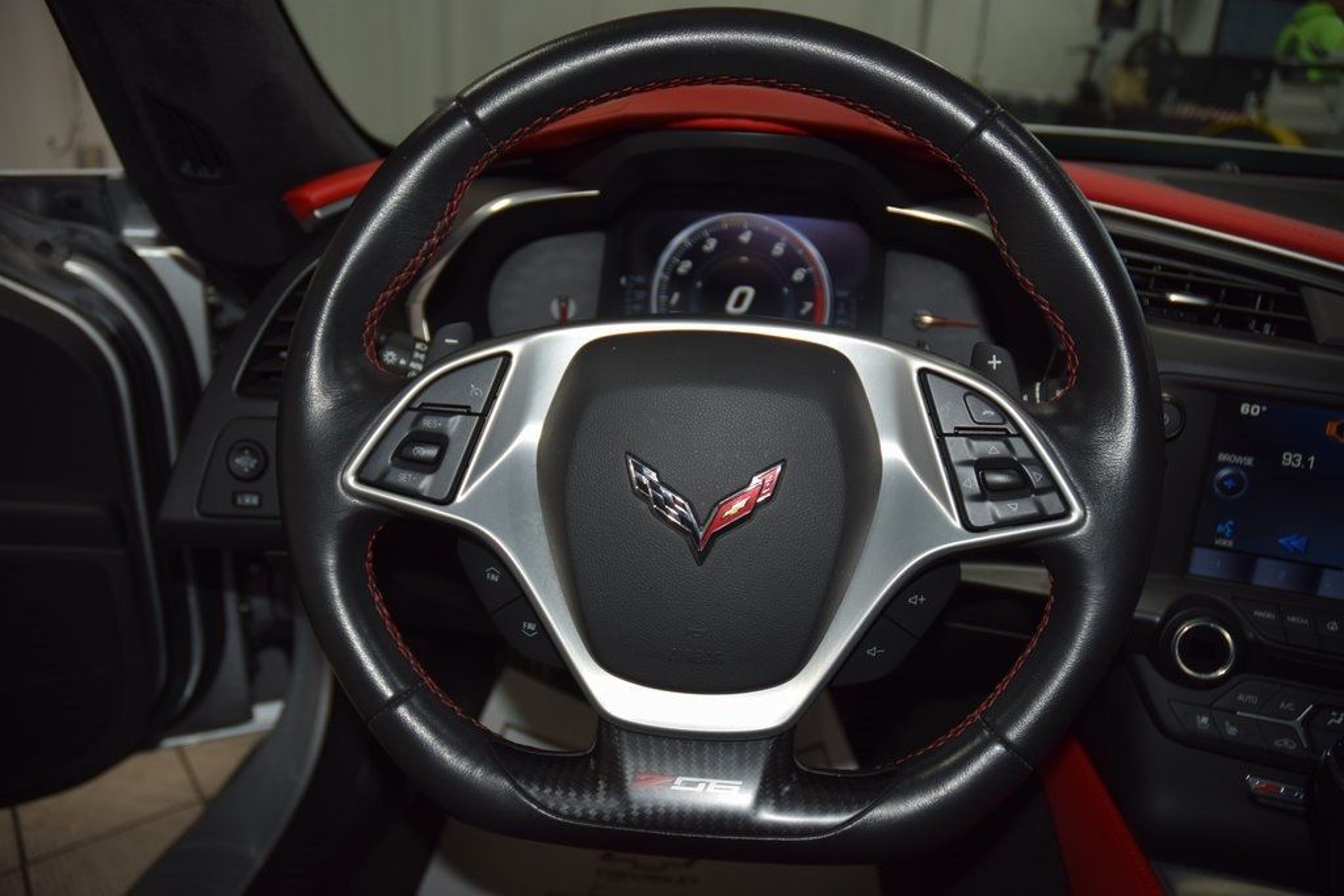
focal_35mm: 27
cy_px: 448
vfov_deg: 47.9
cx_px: 672
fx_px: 1008
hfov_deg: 67.4
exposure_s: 1/125
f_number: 3.5
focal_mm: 18
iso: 400
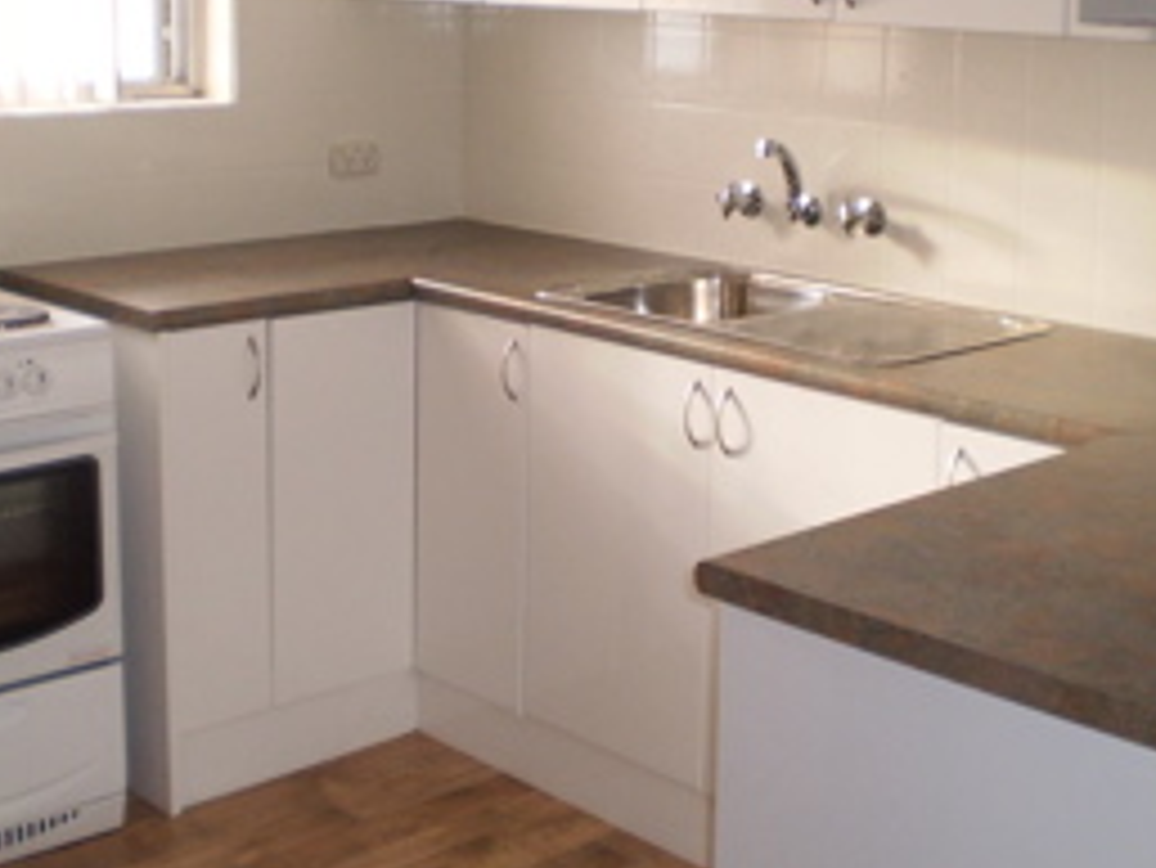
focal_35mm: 56
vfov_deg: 25.8
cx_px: 675
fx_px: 1871
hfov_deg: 34.3
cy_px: 229
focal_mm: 6.3
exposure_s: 1/30
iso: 125
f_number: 3.1
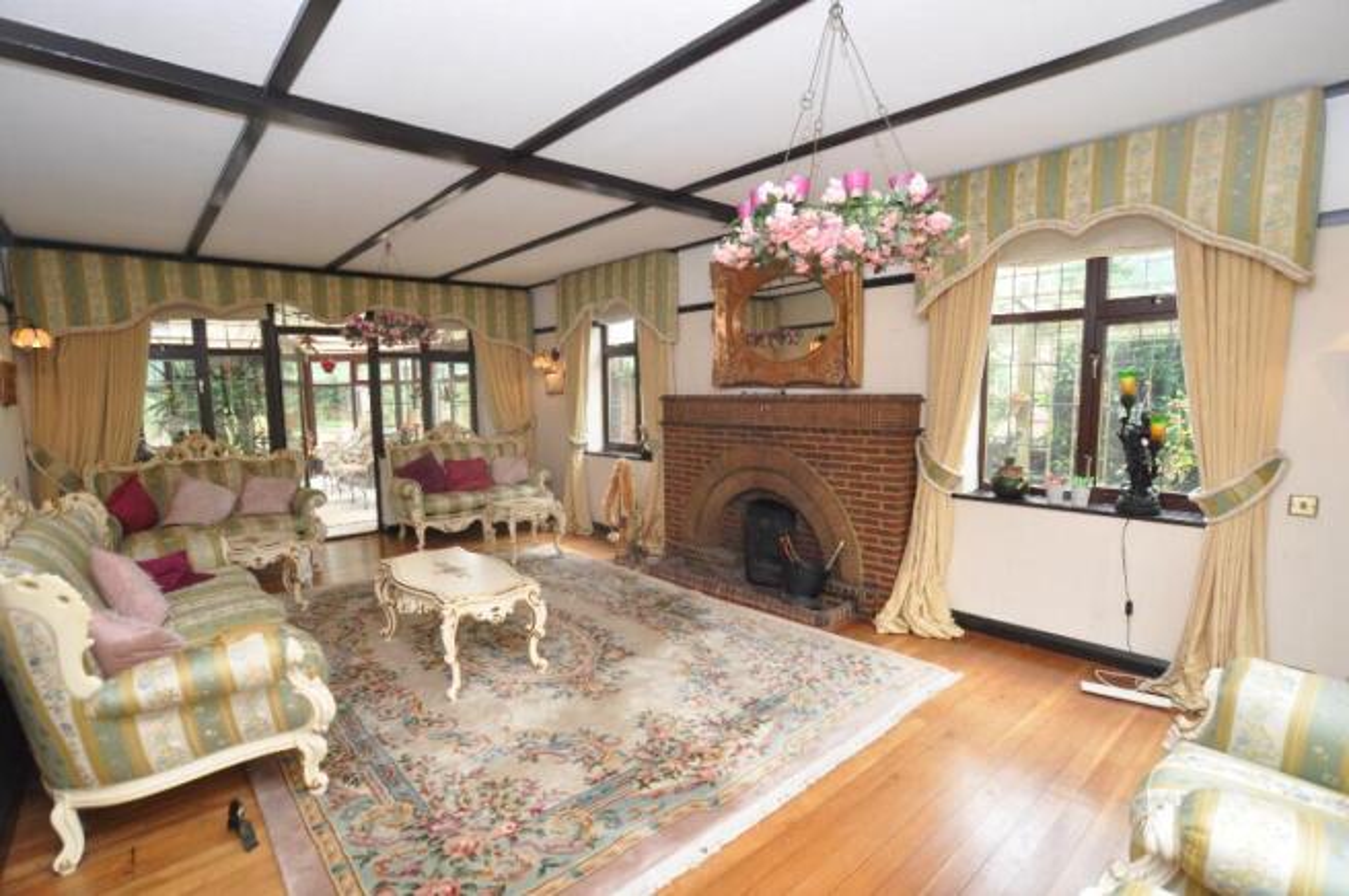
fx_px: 618
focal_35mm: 16
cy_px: 448
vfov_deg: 71.9
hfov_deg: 95.0
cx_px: 674
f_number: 4.5
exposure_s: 1/60
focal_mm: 11
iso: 400
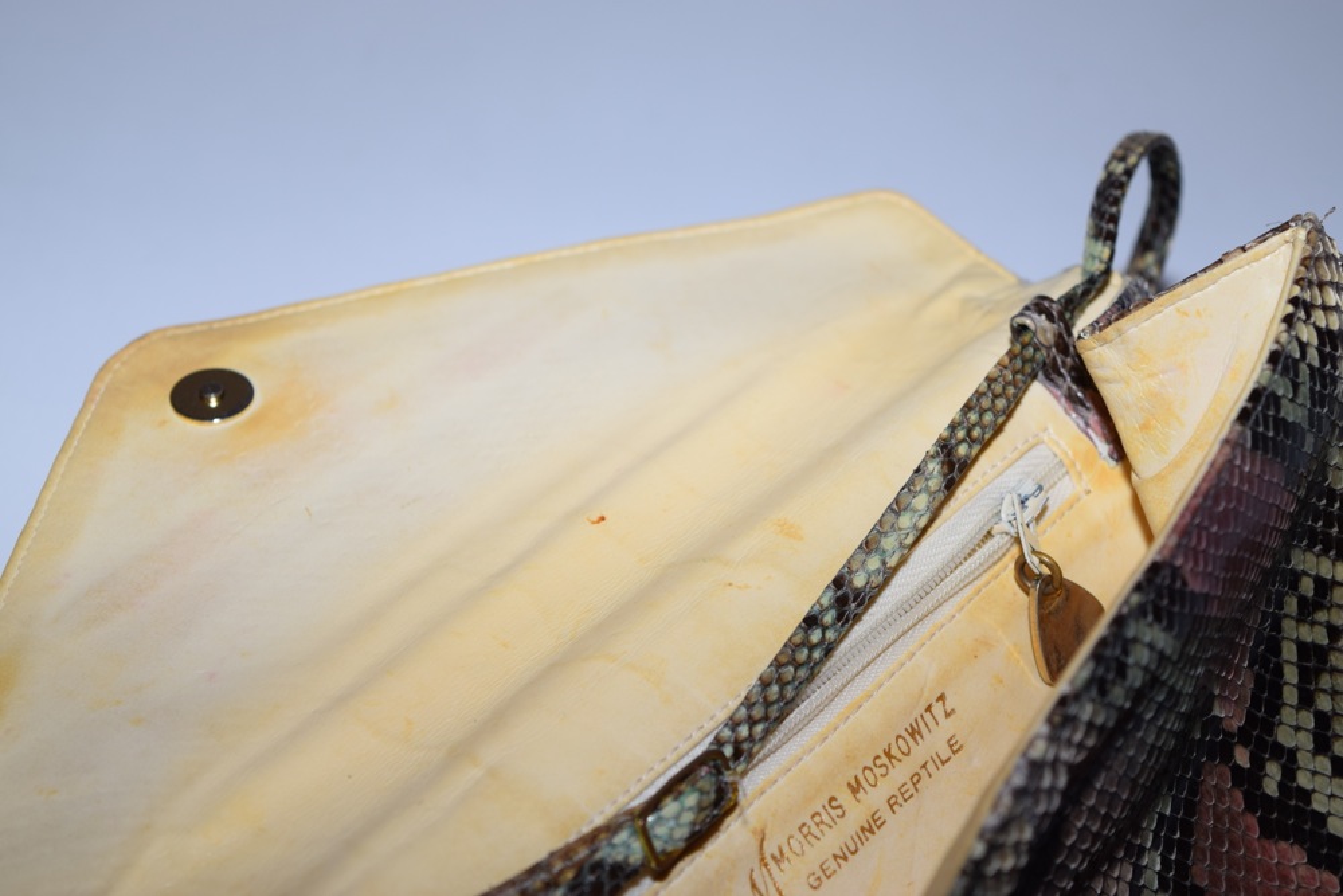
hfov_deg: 24.6
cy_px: 448
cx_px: 672
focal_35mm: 82
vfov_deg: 16.6
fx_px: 3078
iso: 180
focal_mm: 55
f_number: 5.6
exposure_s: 1/60
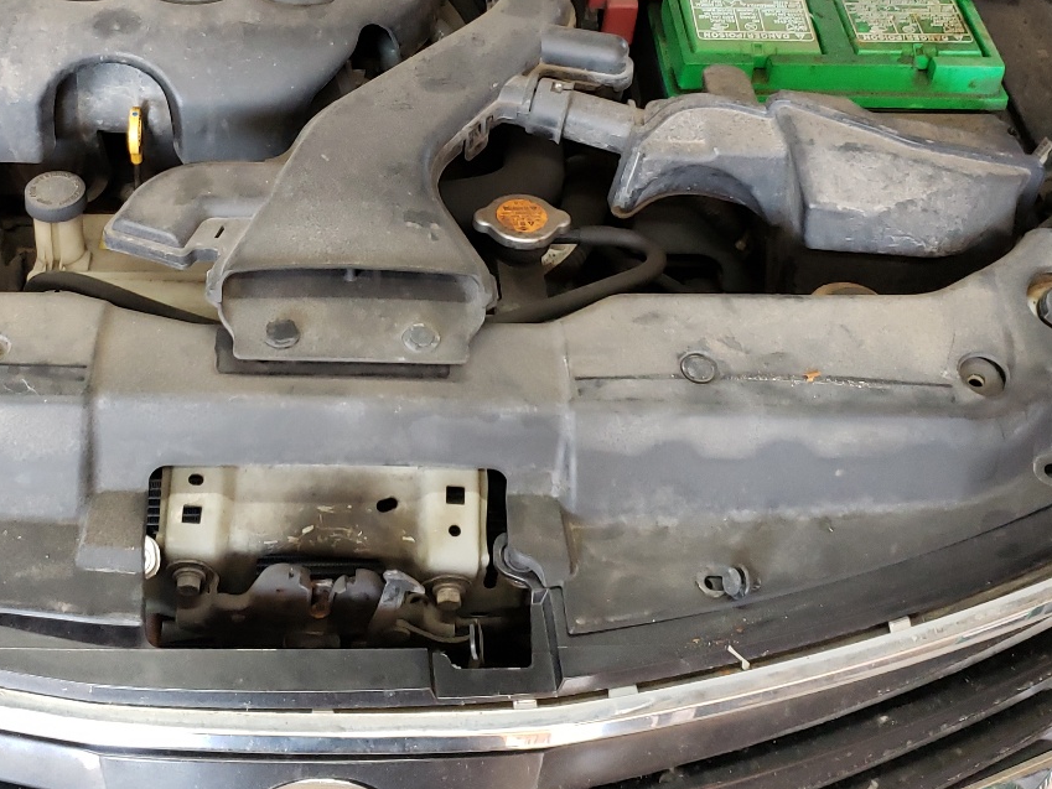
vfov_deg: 28.8
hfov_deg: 38.6
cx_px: 373
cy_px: 116
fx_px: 1489
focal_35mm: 49
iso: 205
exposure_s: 1/60.2
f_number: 1.5
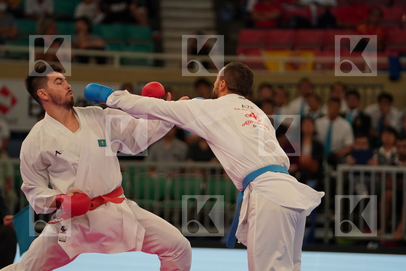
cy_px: 136
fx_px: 2785
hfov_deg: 8.3
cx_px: 203
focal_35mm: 247
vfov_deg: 5.6
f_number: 2.8
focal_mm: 165
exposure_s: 1/1000
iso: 1250
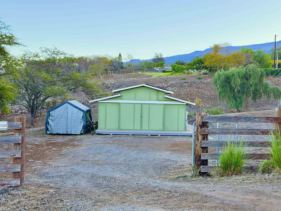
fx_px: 390
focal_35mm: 48
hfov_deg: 39.7
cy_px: 106
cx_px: 140
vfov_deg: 30.3
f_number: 1.78
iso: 100
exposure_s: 1/794
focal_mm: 6.76
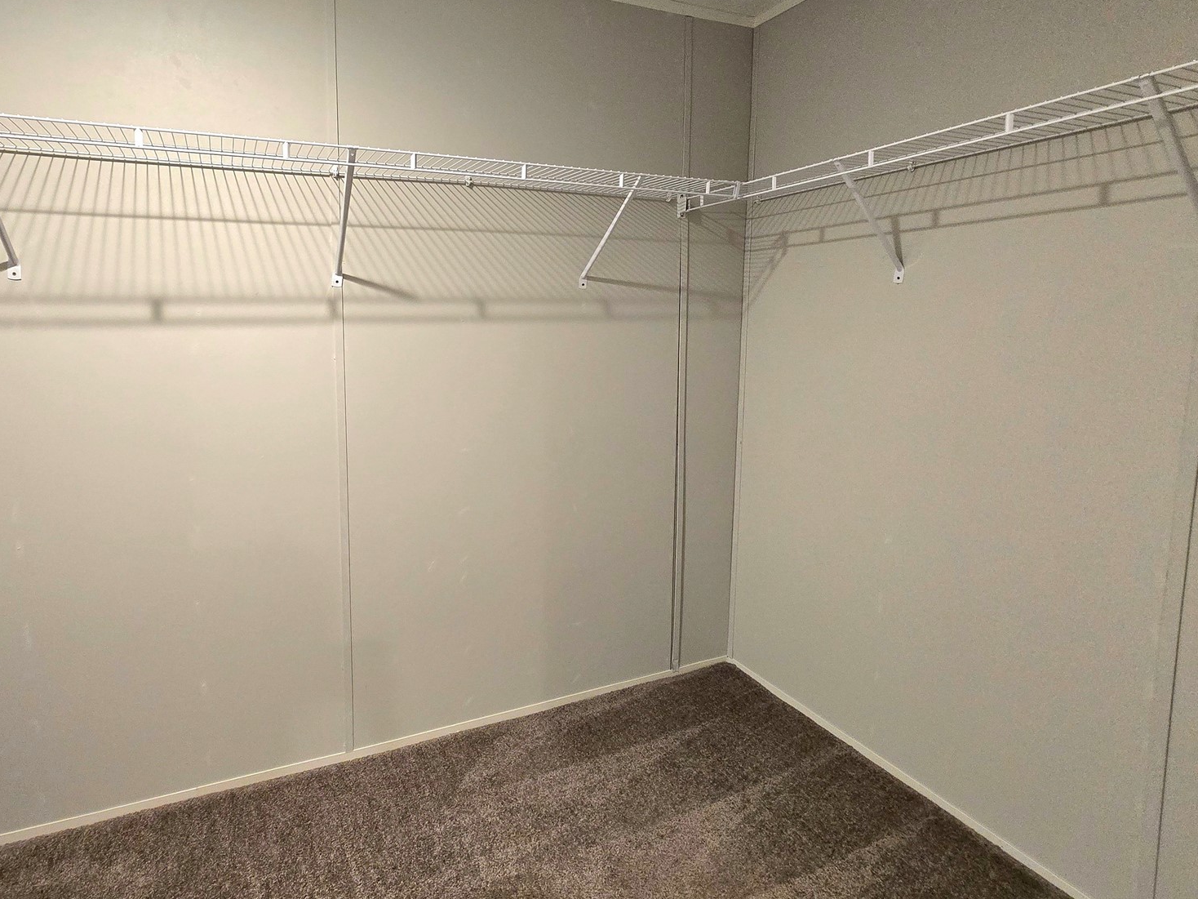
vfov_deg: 74.2
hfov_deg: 89.6
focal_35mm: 17
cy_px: 376
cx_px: 468
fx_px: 588
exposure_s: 1/60.2
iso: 400
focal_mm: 2.2
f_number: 2.2
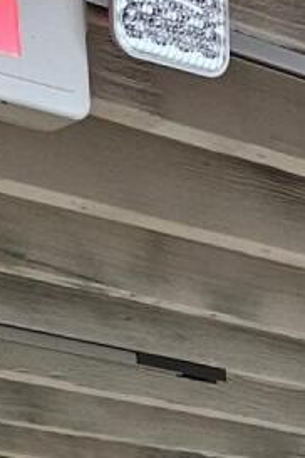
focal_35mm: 175
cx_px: 910
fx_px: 2224
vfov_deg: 9.5
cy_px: 1307
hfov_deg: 7.0
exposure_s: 1/51
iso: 160
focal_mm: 6.3
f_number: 1.7
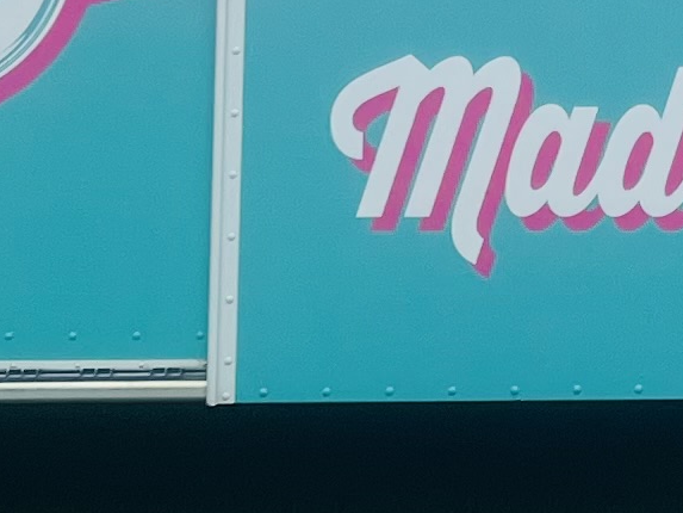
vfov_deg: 7.9
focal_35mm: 183
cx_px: 1082
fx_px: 3611
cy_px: -345
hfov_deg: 10.4
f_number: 1.6
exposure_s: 1/816
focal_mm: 5.1
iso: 50
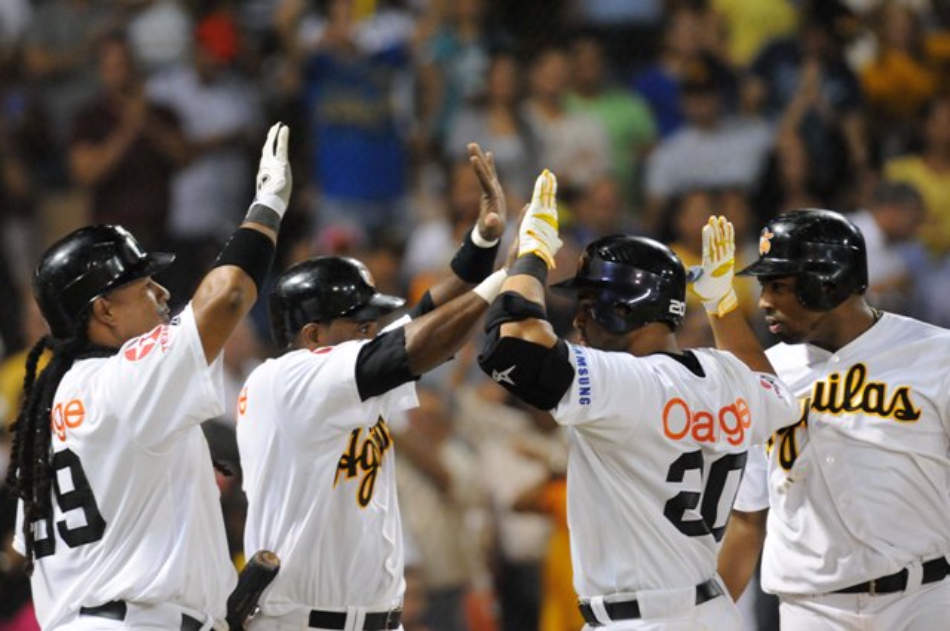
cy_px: 316
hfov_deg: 4.6
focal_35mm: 450
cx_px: 475
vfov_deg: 3.0
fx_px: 11860
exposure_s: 1/640
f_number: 2.8
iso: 3200
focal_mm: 300
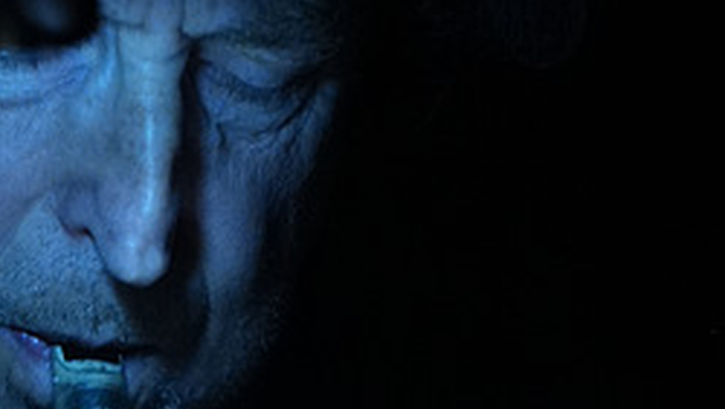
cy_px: 687
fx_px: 12908
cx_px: 116
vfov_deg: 1.8
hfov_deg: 3.2
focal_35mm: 671
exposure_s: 1/50
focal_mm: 200
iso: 6400
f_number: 2.8
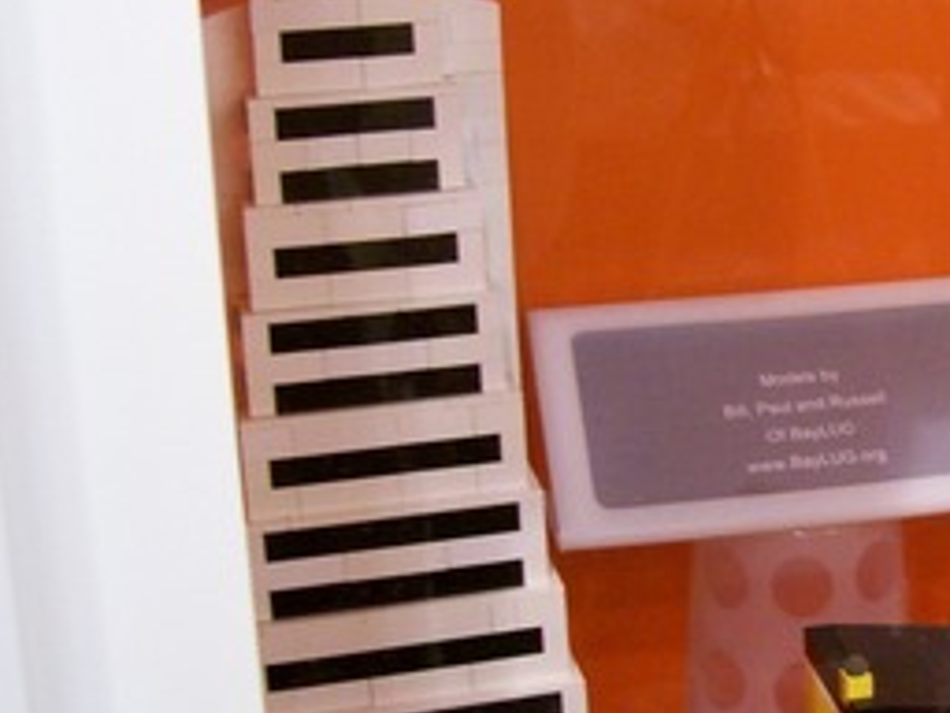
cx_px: 991
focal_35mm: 85
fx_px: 2333
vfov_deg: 17.4
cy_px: 312
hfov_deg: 22.0
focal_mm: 5.6
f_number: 2.7
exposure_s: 1/25.2
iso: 160
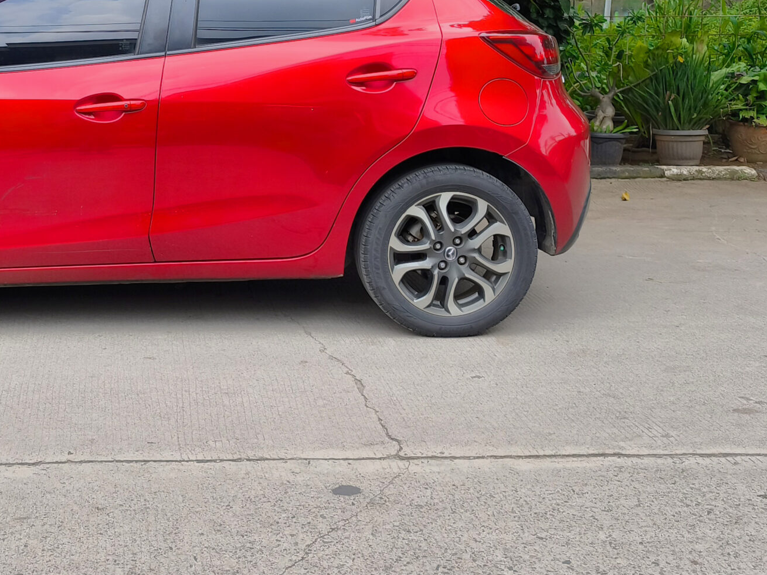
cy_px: 89
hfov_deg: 39.0
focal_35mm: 45
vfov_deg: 31.1
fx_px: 997
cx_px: 70
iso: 50
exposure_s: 1/2663
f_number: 1.6
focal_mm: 6.57
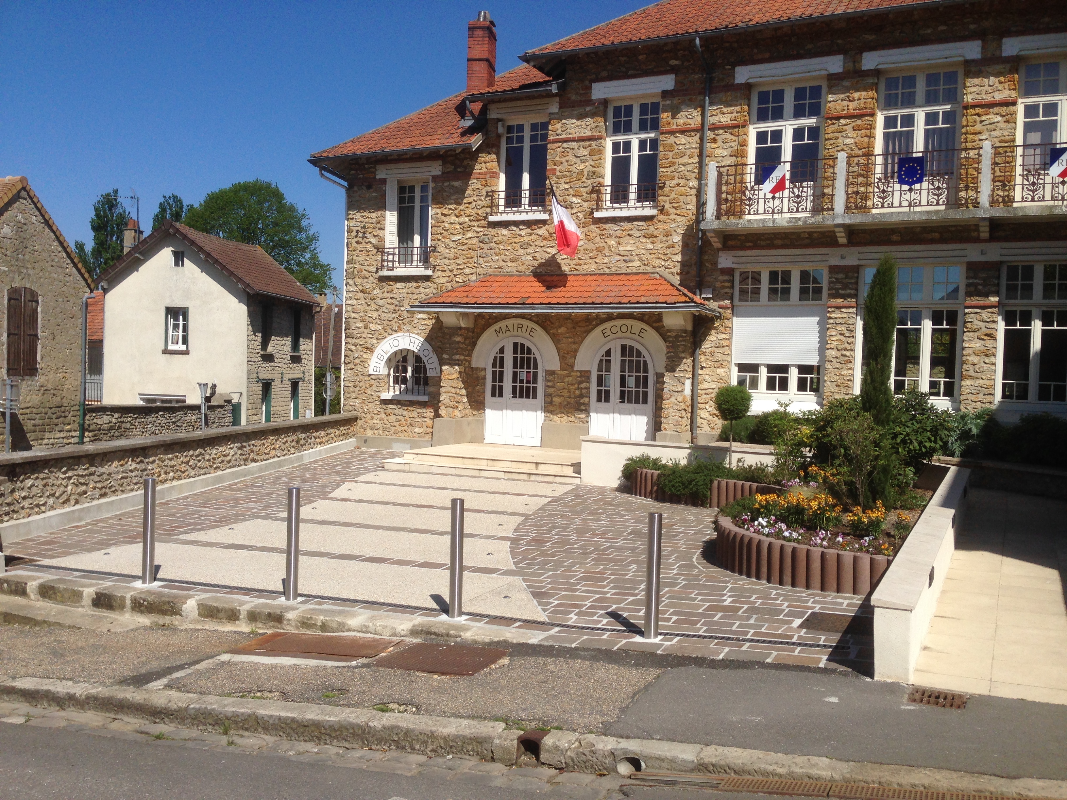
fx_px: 1017
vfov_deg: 42.9
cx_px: 534
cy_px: 400
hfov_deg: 55.4
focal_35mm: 33
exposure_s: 1/2857
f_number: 2.4
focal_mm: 4.12
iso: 50
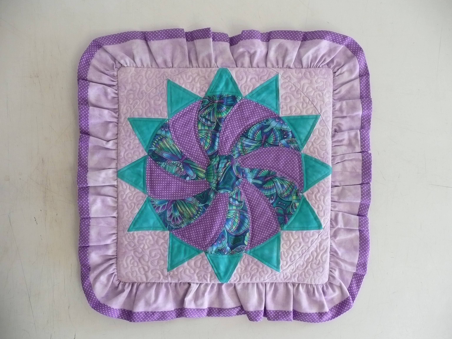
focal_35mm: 28
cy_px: 170
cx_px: 226
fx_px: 366
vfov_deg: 49.7
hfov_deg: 63.4
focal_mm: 4.6
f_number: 3.3
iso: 250
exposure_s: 1/30
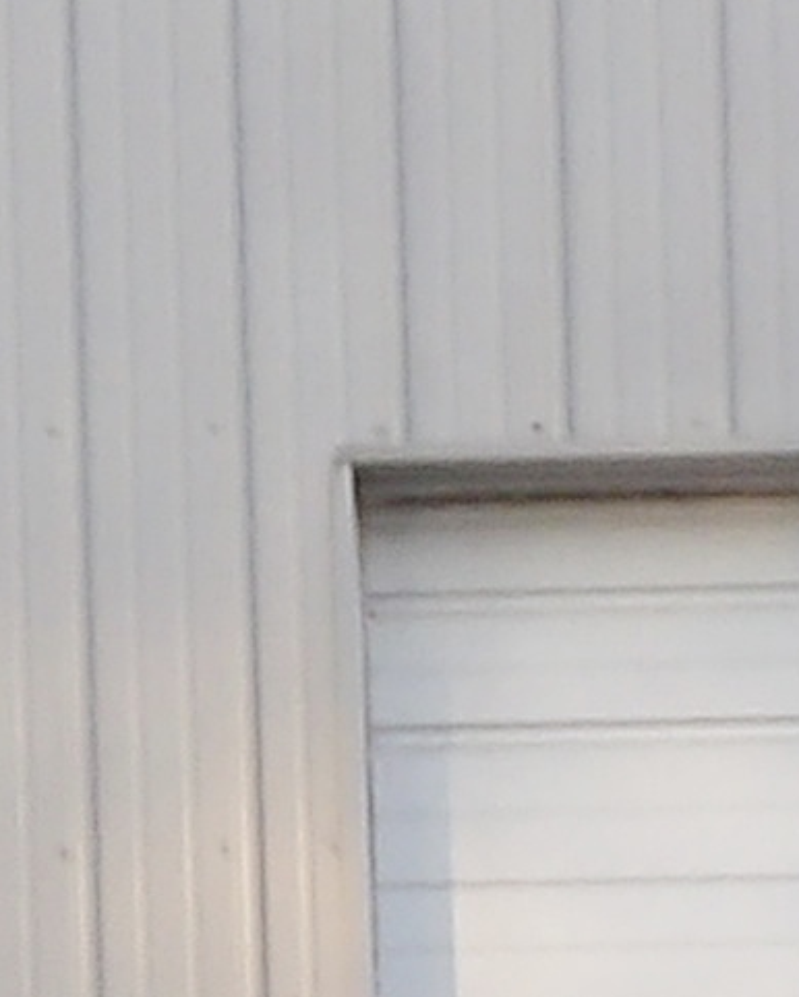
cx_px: -250
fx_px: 6617
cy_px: 1177
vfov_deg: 8.5
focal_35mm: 224
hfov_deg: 6.8
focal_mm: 4.3
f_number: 5.6
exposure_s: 1/83
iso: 100
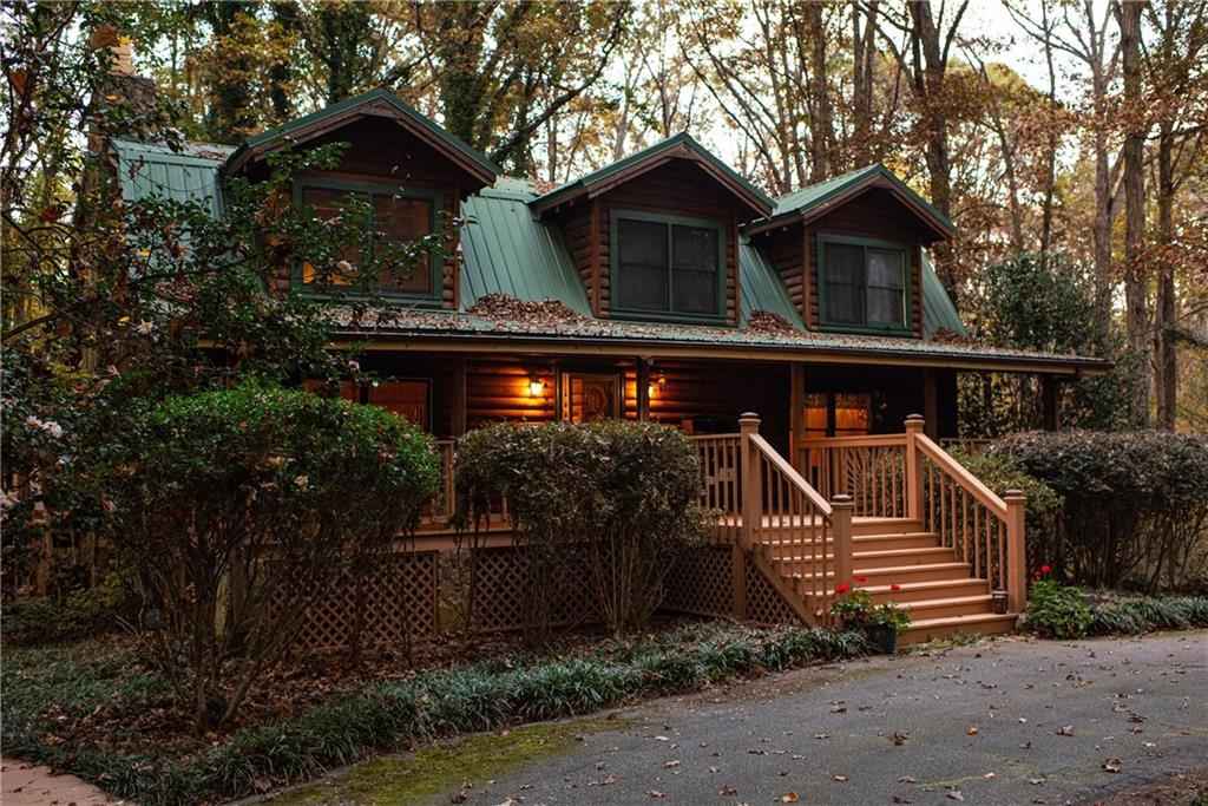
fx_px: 1175
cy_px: 403
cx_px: 604
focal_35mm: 35
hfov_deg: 54.4
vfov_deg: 37.9
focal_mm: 35
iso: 800
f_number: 3.5
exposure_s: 1/125
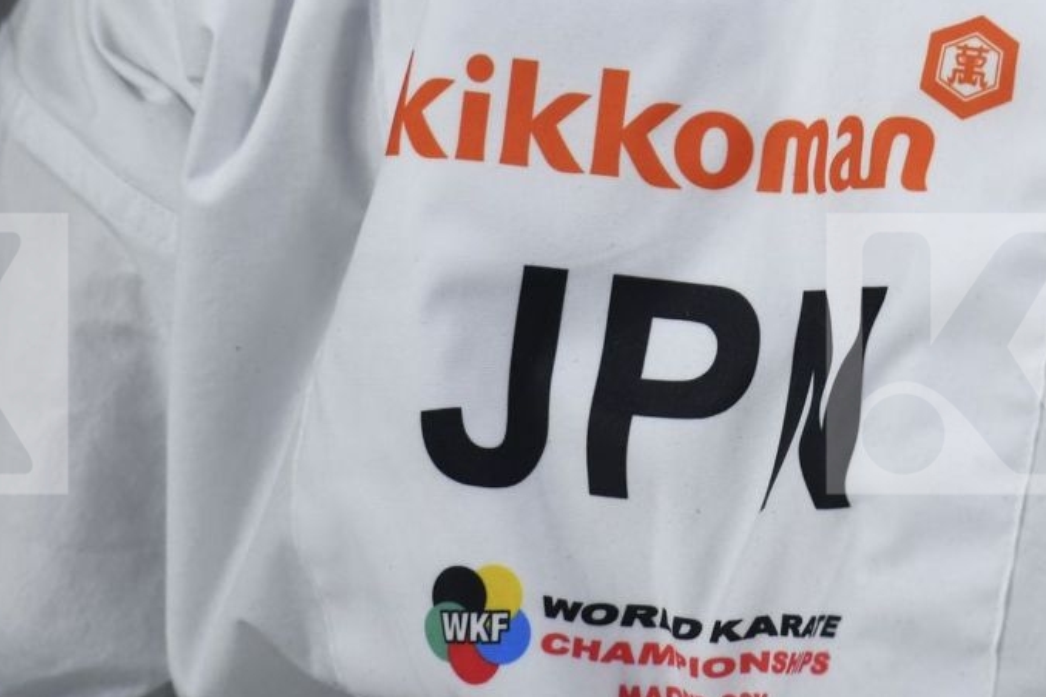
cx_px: 970
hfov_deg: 3.9
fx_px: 15427
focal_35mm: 531
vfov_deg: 2.6
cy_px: -194
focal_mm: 200
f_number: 2.8
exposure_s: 1/250
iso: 800
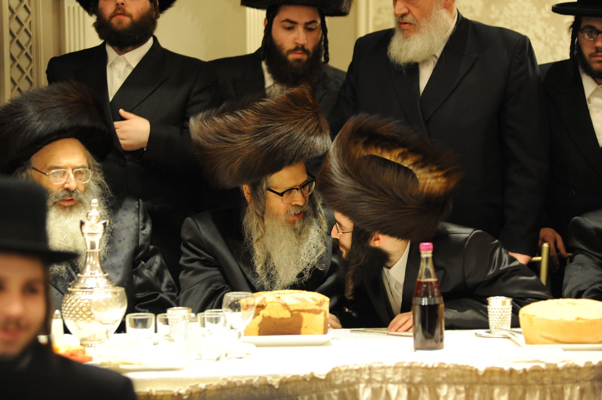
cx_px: 301
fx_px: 2256
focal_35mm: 135
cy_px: 200
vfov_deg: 10.1
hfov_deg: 15.2
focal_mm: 135
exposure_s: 1/100
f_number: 3.2
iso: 3200
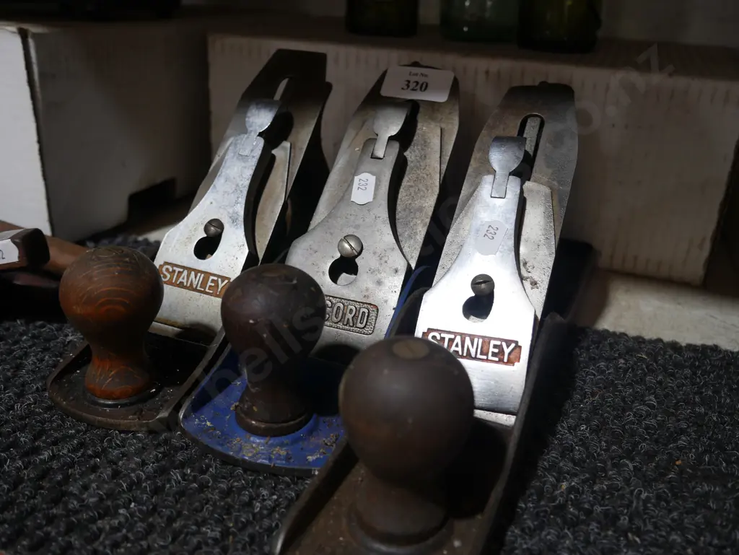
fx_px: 726
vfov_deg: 41.8
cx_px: 370
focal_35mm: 34
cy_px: 278
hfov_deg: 53.9
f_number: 4
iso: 200
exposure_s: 1/60
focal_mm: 17
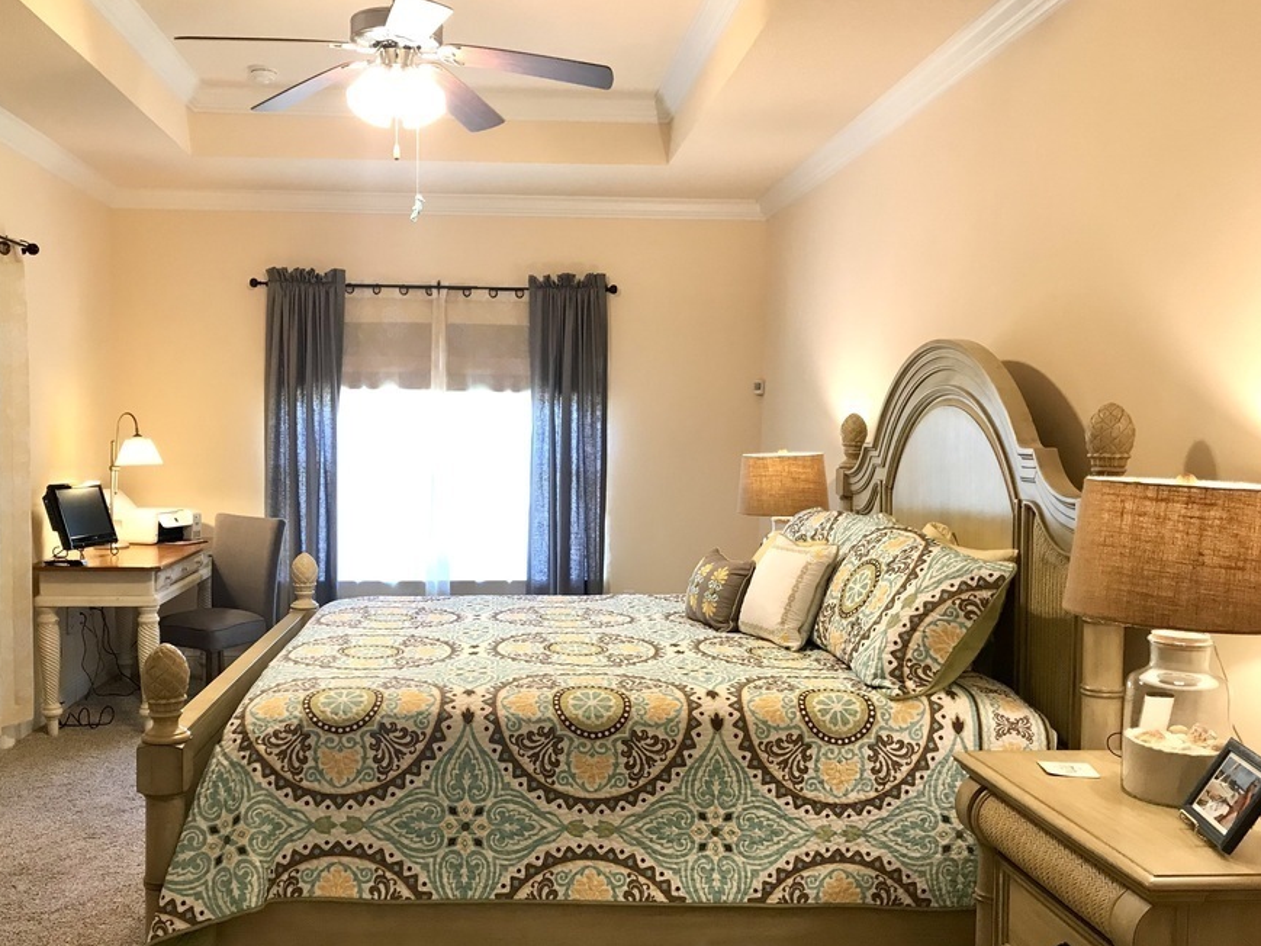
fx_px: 1202
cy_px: 532
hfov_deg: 55.2
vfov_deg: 42.9
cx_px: 547
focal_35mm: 33
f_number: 1.8
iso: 32
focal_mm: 3.99
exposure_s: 1/24
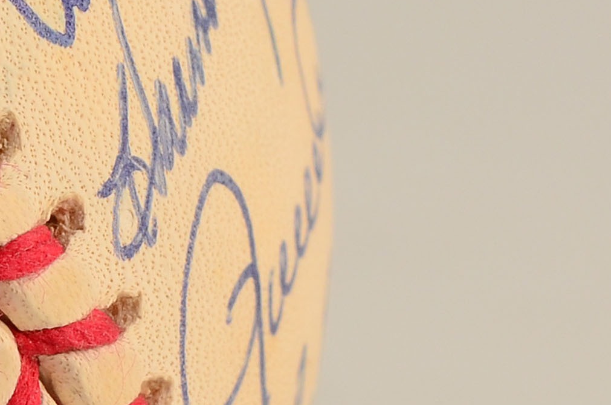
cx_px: -571
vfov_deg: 3.9
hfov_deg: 5.8
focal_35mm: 351
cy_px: 227
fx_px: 5946
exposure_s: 1/160
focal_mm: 48
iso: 200
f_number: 14
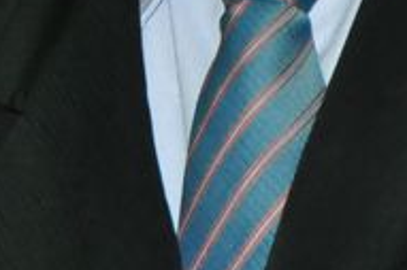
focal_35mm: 976
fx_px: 11026
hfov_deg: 2.1
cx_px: 223
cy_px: -385
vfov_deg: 1.4
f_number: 5.6
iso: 1000
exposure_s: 1/60
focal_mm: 105
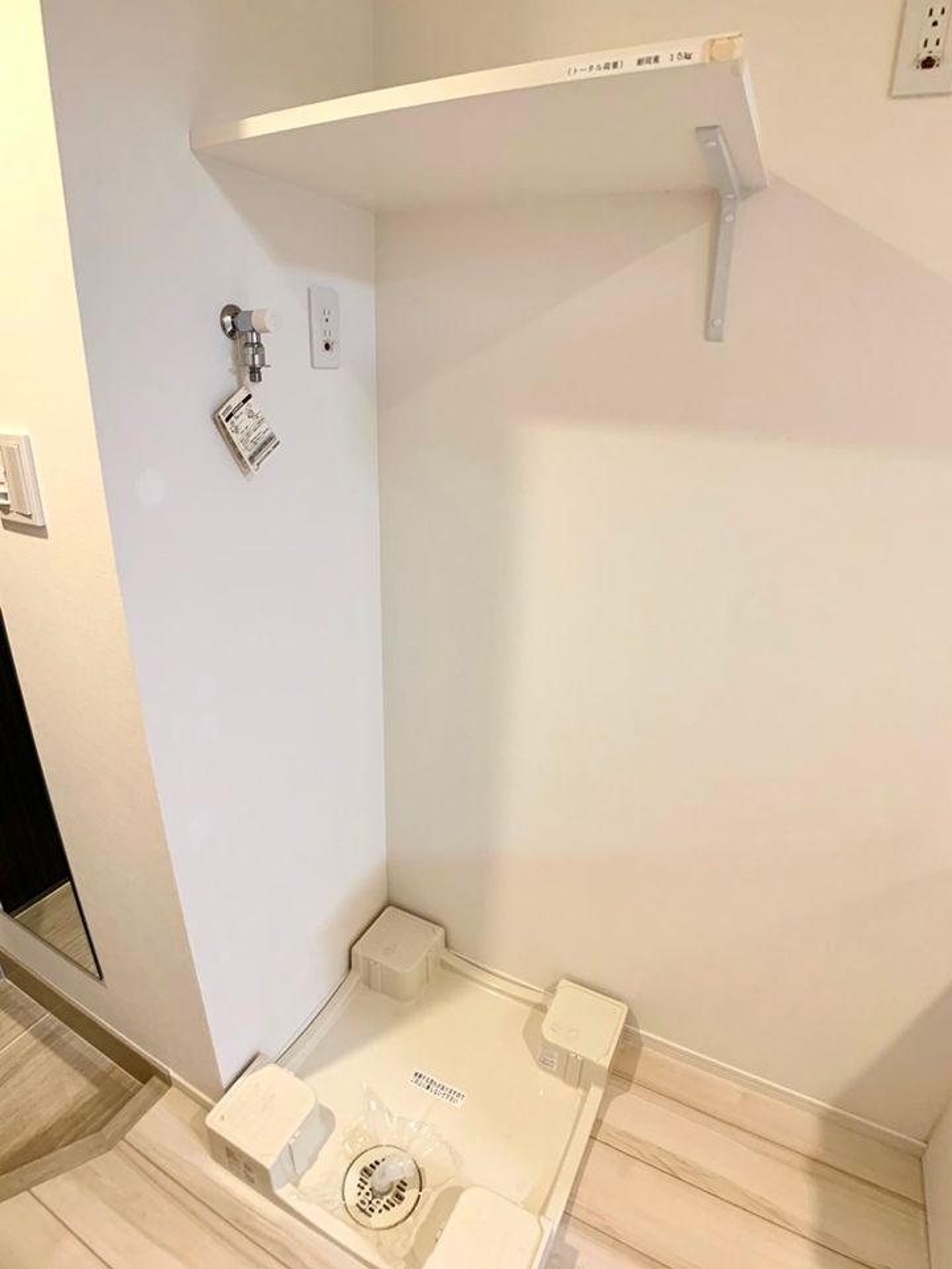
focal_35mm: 26
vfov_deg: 67.3
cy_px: 634
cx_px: 476
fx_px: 953
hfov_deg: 53.1
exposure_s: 1/50
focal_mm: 4.25
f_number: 1.8
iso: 100
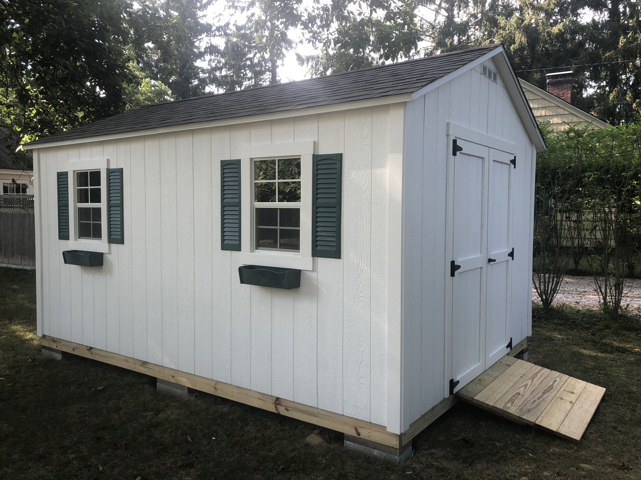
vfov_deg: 49.7
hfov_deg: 63.4
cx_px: 320
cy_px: 240
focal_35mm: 28
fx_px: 518
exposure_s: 1/145
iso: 20
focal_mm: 3.99
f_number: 1.8
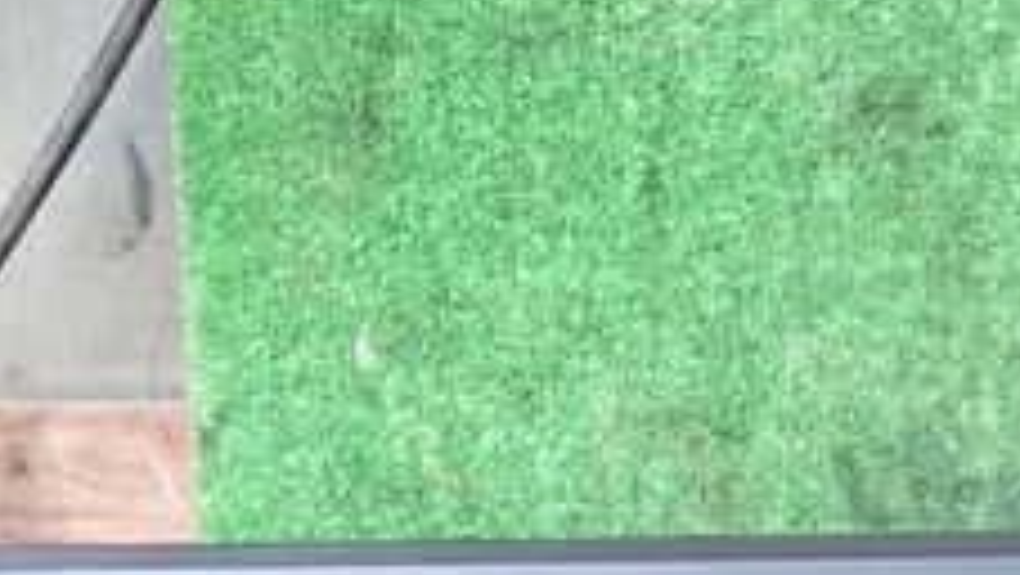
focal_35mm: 72
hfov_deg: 29.3
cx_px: 548
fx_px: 1948
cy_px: 795
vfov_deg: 15.8
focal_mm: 4.5
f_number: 2
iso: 640
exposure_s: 1/30
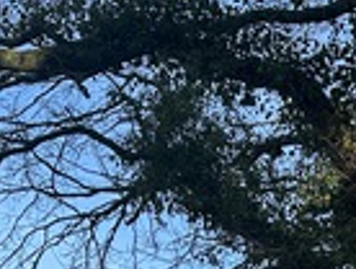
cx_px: 320
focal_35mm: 104
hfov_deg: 18.6
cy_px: 564
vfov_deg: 12.3
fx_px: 1071
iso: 80
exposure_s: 1/1721
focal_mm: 6.86
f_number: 1.78
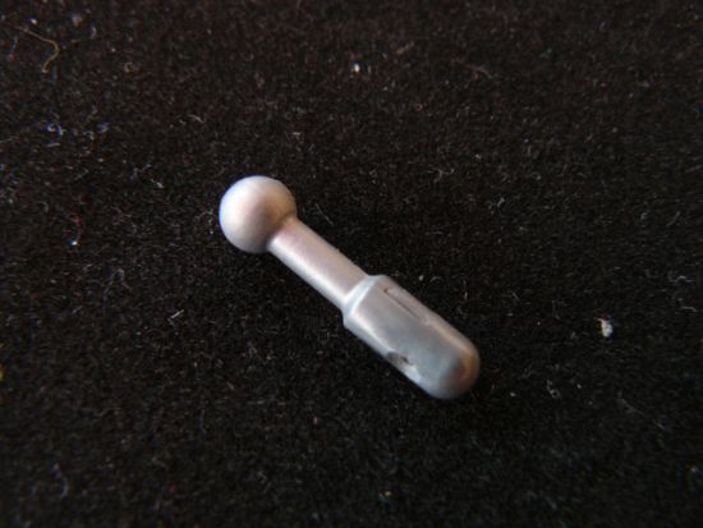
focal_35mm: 36
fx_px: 731
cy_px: 264
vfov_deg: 39.7
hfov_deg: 51.3
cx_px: 352
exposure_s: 1/30
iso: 100
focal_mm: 6
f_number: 4
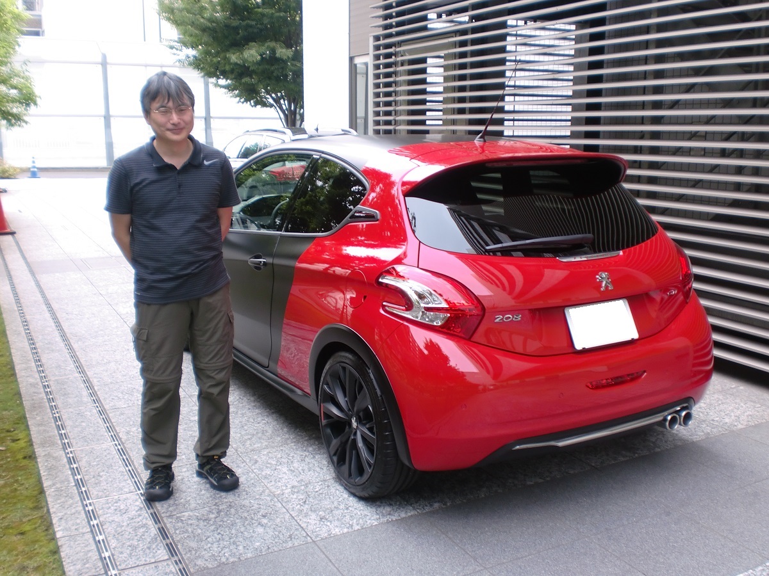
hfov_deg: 52.6
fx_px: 778
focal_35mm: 35
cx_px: 384
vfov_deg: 40.7
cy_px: 288
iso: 64
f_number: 3.1
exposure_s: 1/60
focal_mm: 6.3
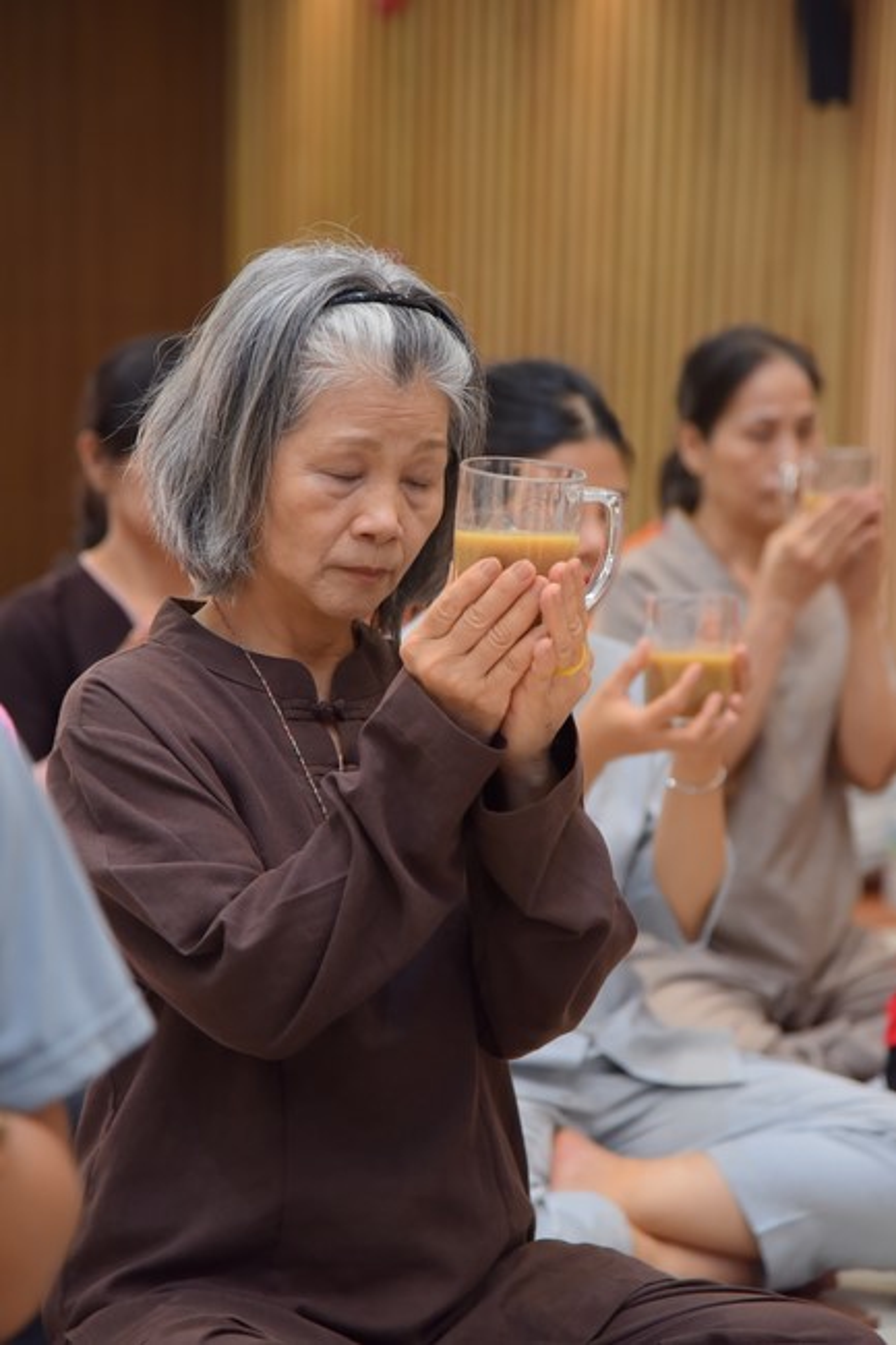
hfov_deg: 11.4
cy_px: 672
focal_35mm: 120
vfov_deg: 17.1
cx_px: 448
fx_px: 4482
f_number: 4.5
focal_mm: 120
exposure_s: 1/125
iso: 1250
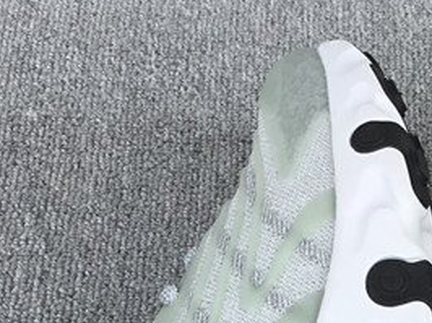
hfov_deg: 18.2
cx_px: 438
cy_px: 454
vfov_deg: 13.4
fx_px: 1309
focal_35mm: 105
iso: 25
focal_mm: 3.3
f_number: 2.4
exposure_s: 1/341
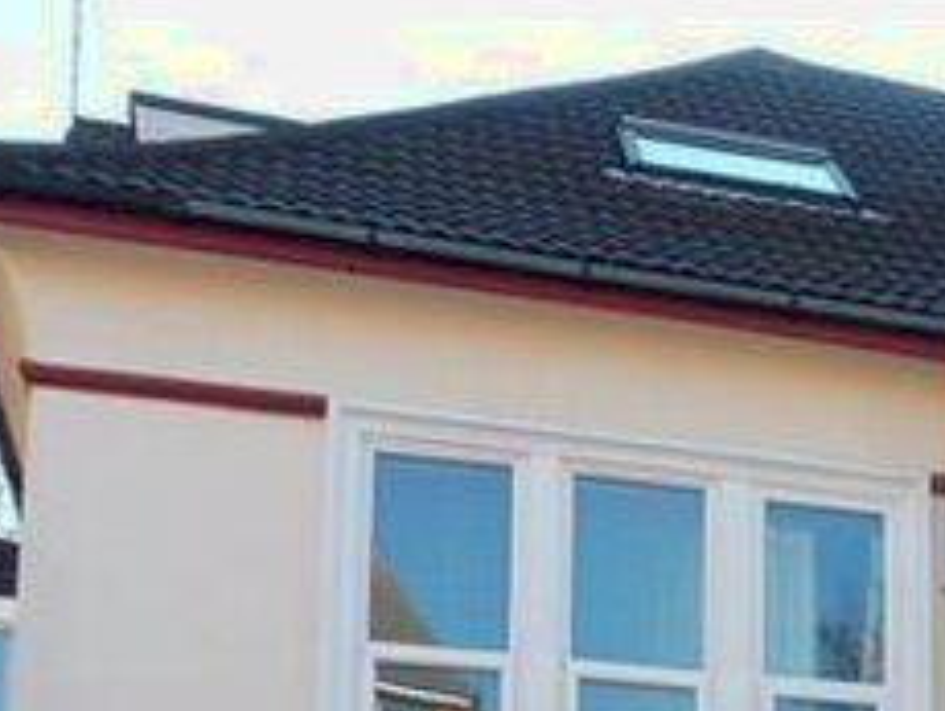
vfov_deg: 18.2
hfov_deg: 24.8
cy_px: 1042
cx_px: 1048
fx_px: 1995
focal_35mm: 73
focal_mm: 4.3
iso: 100
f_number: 3.3
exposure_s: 1/250
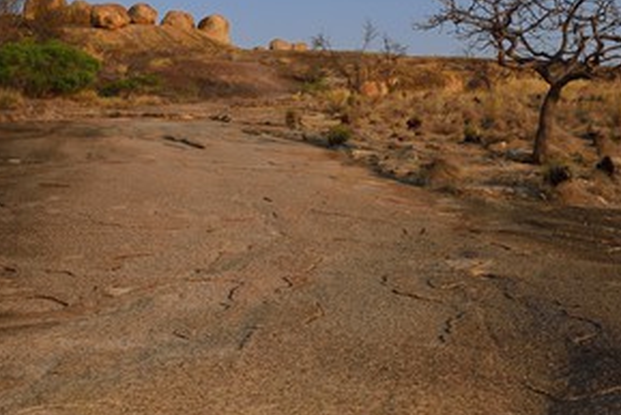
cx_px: 297
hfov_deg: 32.9
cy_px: 200
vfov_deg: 22.3
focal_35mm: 61
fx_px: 1053
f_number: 11
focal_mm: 42
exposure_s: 1/320
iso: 400
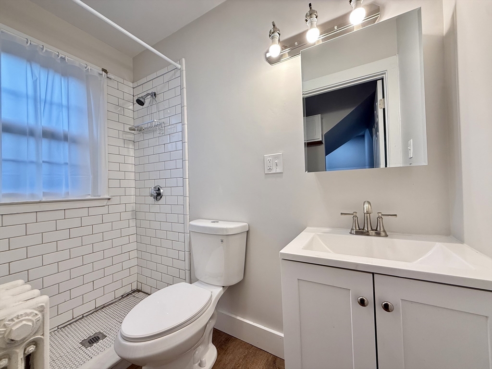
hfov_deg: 102.1
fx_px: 199
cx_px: 246
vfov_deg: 85.7
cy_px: 184
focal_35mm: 14
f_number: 2.2
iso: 200
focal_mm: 2.22
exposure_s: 1/120
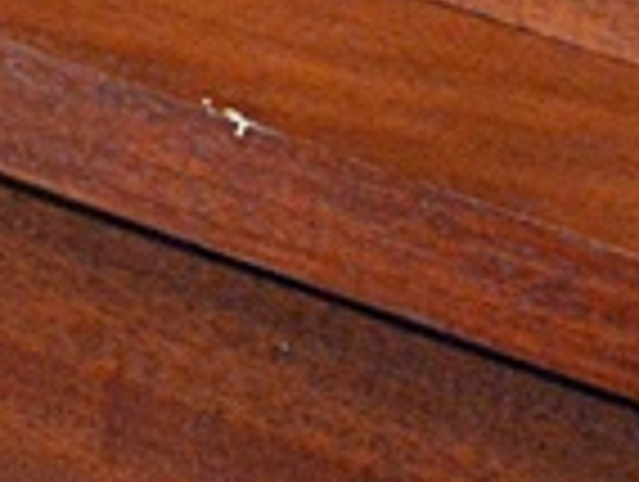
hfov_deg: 8.3
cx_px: -374
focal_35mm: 233
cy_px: -259
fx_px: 4315
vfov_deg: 6.3
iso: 3200
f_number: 3.8
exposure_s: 1/30
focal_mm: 23
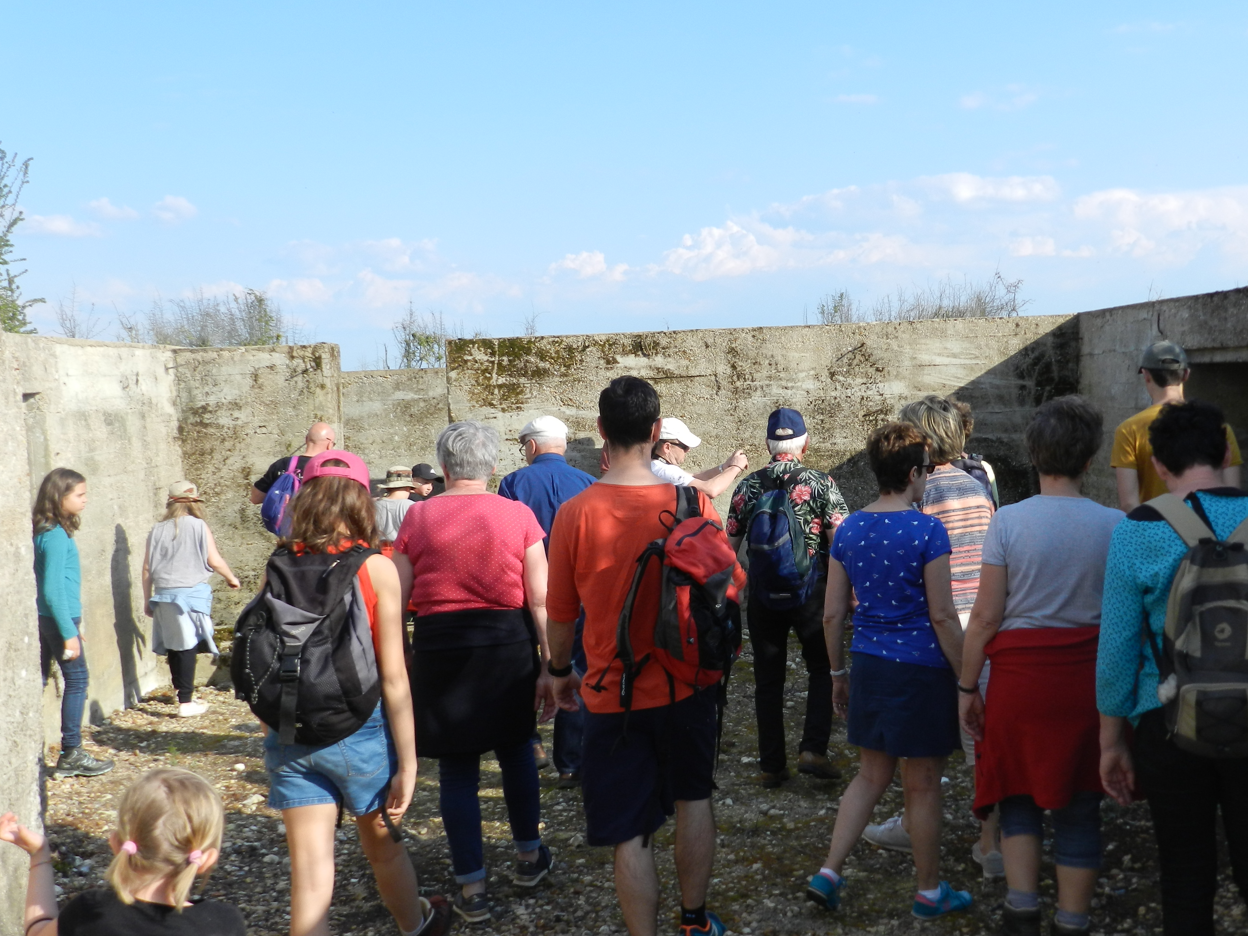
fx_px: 1514
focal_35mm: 42
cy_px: 461
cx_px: 686
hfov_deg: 44.7
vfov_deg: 34.3
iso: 160
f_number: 4
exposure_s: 1/800
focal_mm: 6.7
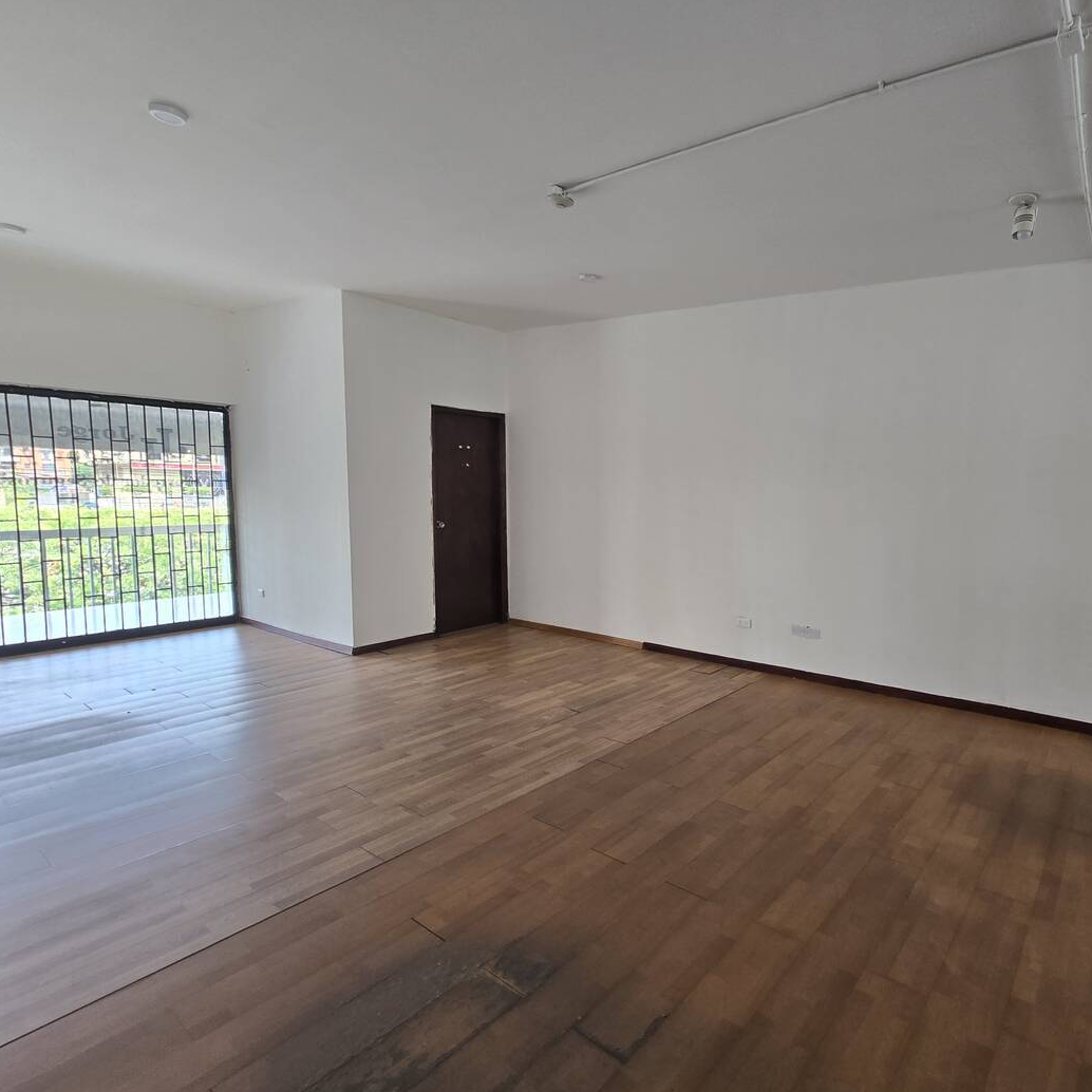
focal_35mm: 16
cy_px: 540
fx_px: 571
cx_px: 739
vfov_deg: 87.4
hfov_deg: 84.0
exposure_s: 1/60
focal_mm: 2.2
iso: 64
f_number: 2.2
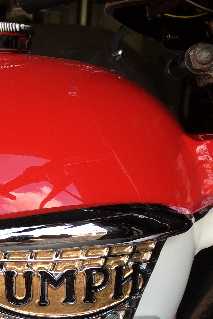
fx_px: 674
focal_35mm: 76
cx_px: -89
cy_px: 247
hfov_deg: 16.6
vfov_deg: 26.2
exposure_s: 1/127
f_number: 2.2
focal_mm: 4.15
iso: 32
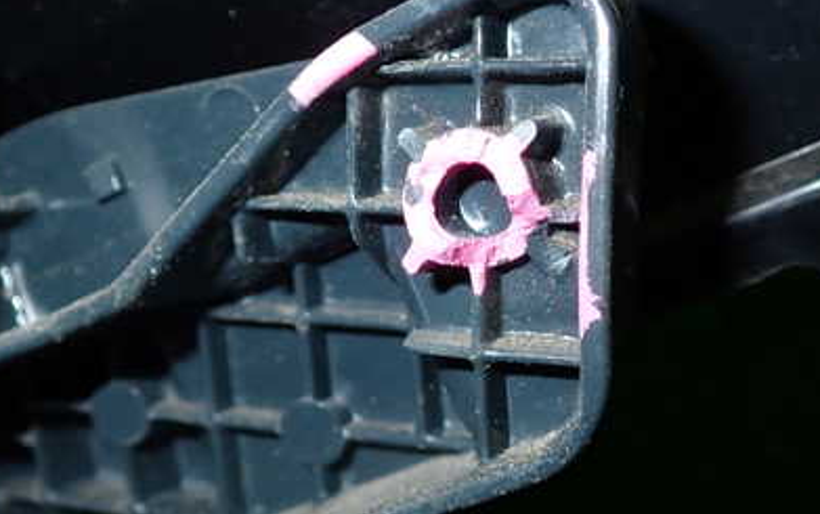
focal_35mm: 52
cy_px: 231
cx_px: 472
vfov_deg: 24.9
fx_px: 1163
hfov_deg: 38.8
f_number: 7.1
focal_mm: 5.79
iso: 200
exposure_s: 1/30
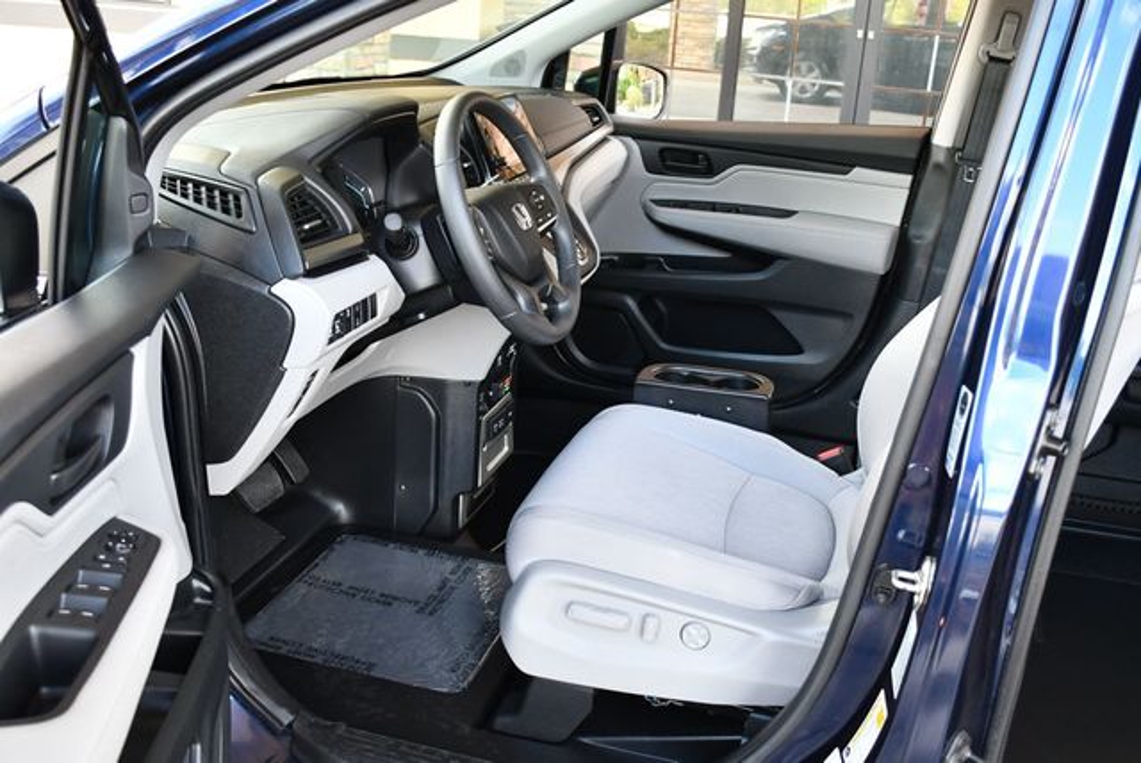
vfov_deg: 36.9
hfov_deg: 53.1
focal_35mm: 36
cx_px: 570
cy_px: 382
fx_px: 1142
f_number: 3.5
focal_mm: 18
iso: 800
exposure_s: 1/160
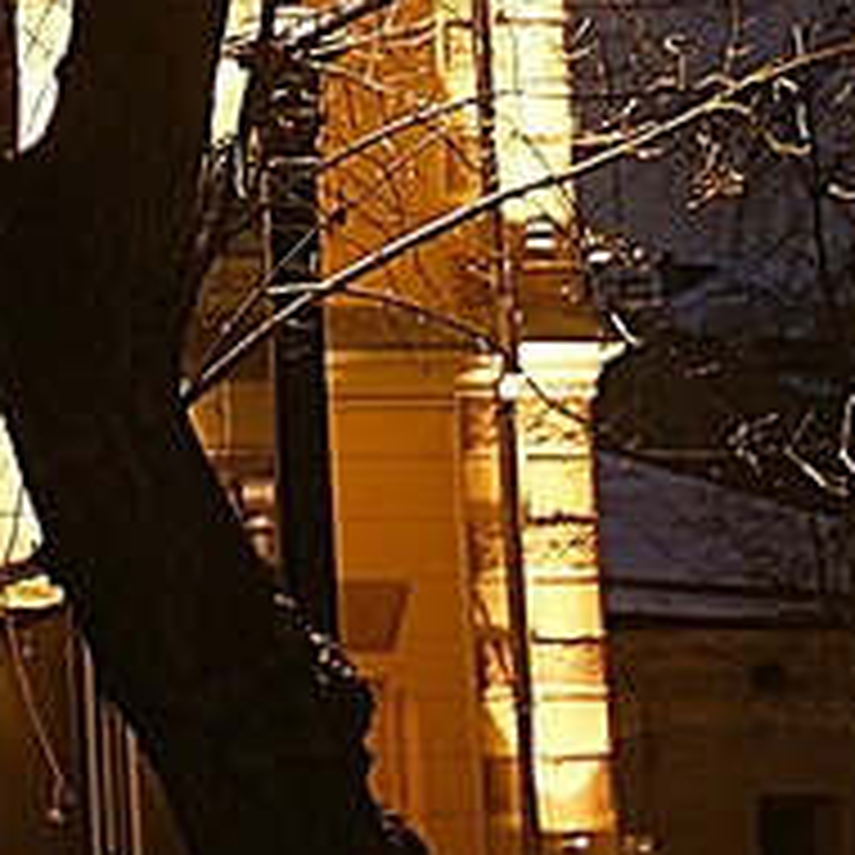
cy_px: -1782
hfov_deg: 6.0
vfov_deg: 5.8
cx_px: -878
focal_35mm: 282
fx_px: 7880
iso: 320
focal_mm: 27
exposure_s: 1/5.3
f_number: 4
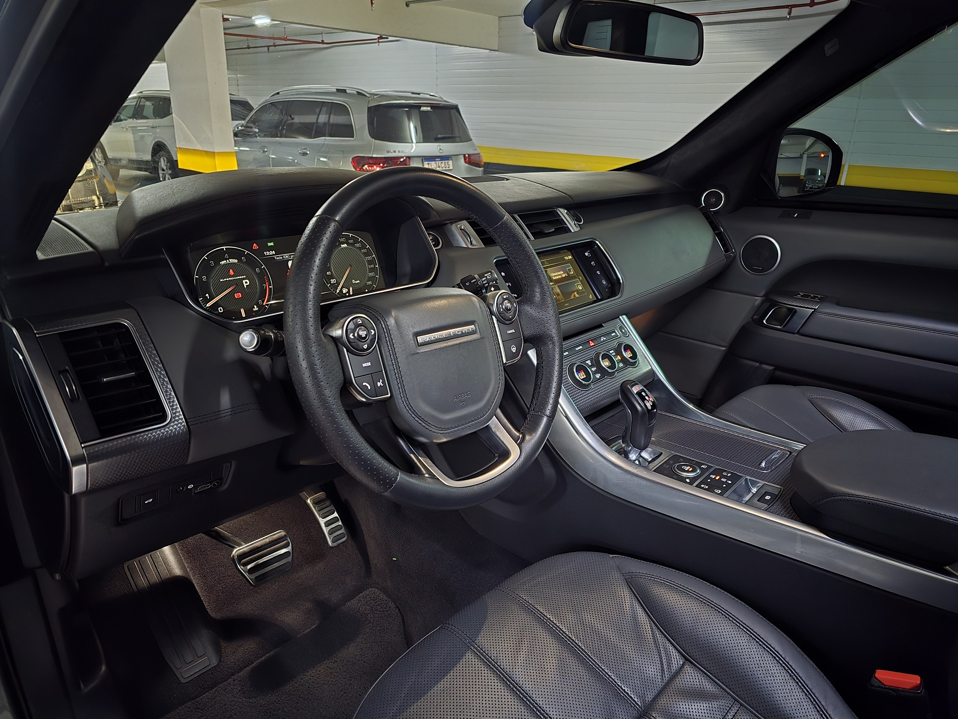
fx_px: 637
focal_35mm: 23
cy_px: 360
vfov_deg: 58.9
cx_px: 479
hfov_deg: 73.9
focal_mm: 6.3
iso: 2500
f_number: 1.7
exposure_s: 1/30
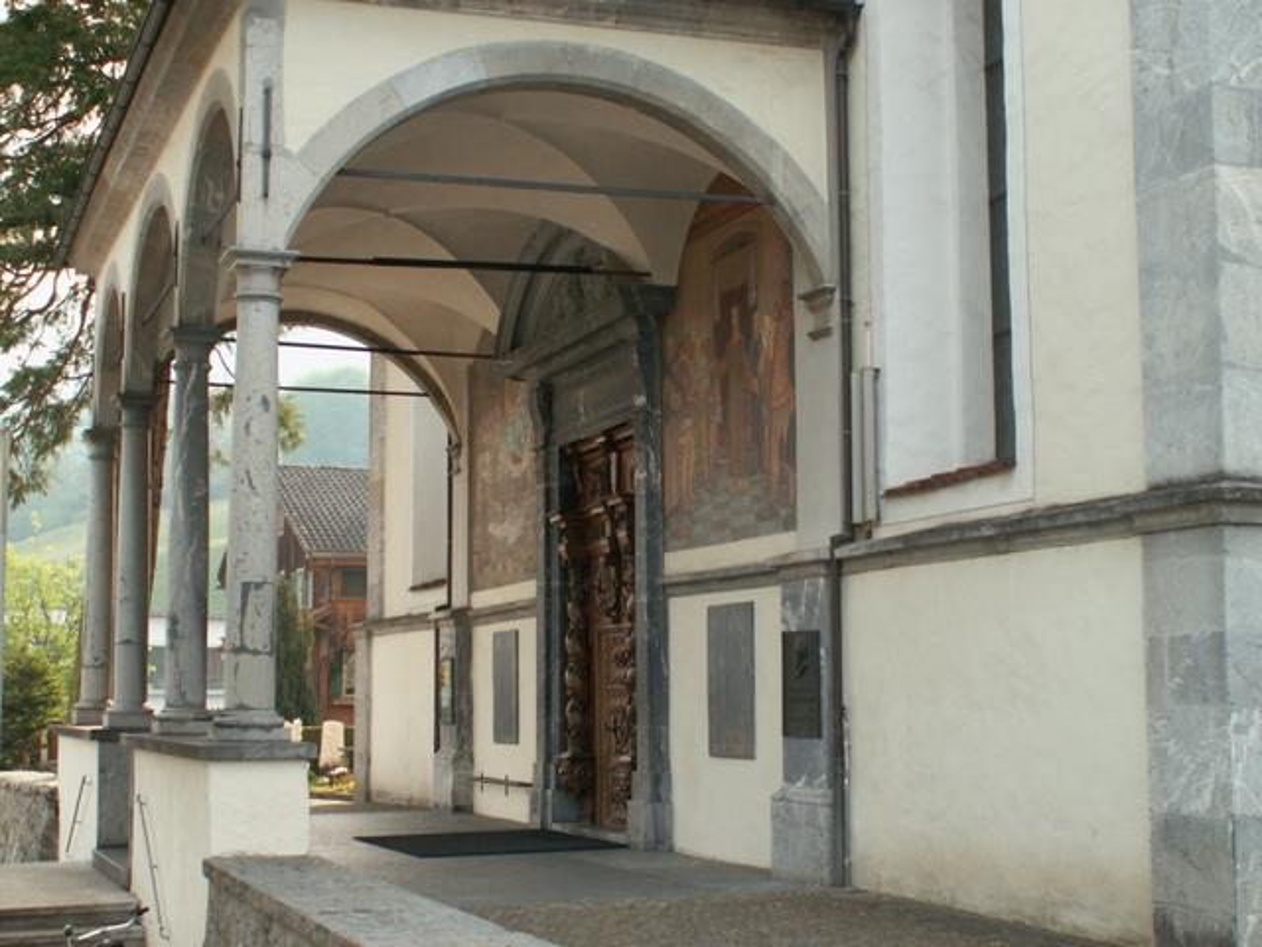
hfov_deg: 36.2
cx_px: 631
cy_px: 474
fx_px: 1932
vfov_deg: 27.5
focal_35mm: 53
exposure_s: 1/50
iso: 50
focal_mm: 8.79
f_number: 4
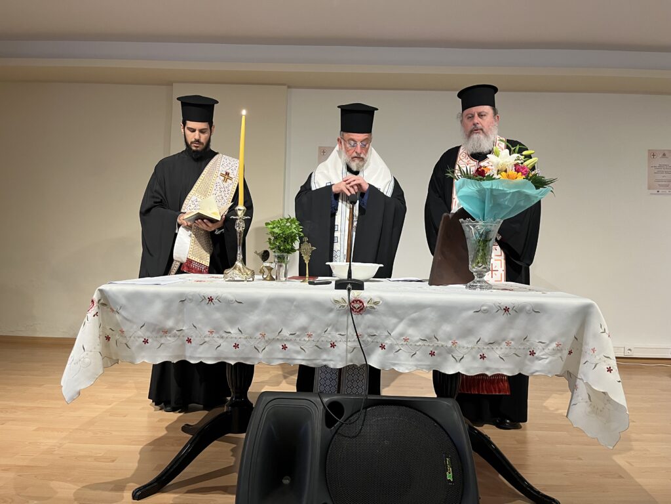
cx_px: 336
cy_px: 252
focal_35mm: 26
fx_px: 504
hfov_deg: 67.3
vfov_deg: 53.1
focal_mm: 5.1
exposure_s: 1/60
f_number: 1.6
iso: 160
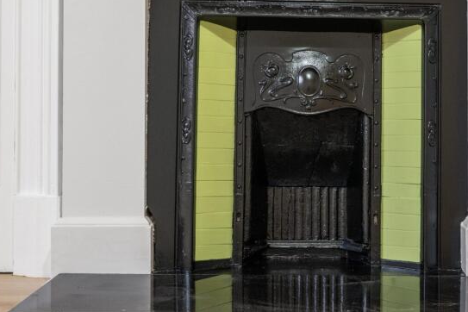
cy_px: 98
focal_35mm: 66
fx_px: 858
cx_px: 306
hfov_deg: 30.3
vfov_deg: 20.5
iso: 640
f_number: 4.5
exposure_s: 1/13
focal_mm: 35
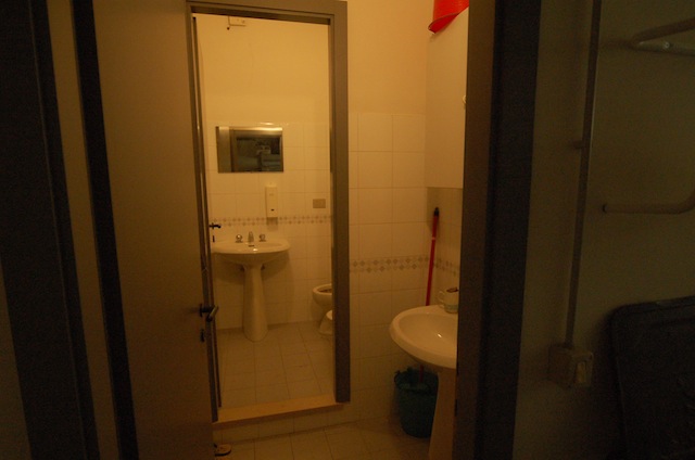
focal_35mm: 18
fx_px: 347
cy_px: 230
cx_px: 348
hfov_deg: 90.1
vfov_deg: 67.2
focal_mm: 12
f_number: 4.5
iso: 1600
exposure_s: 1/60
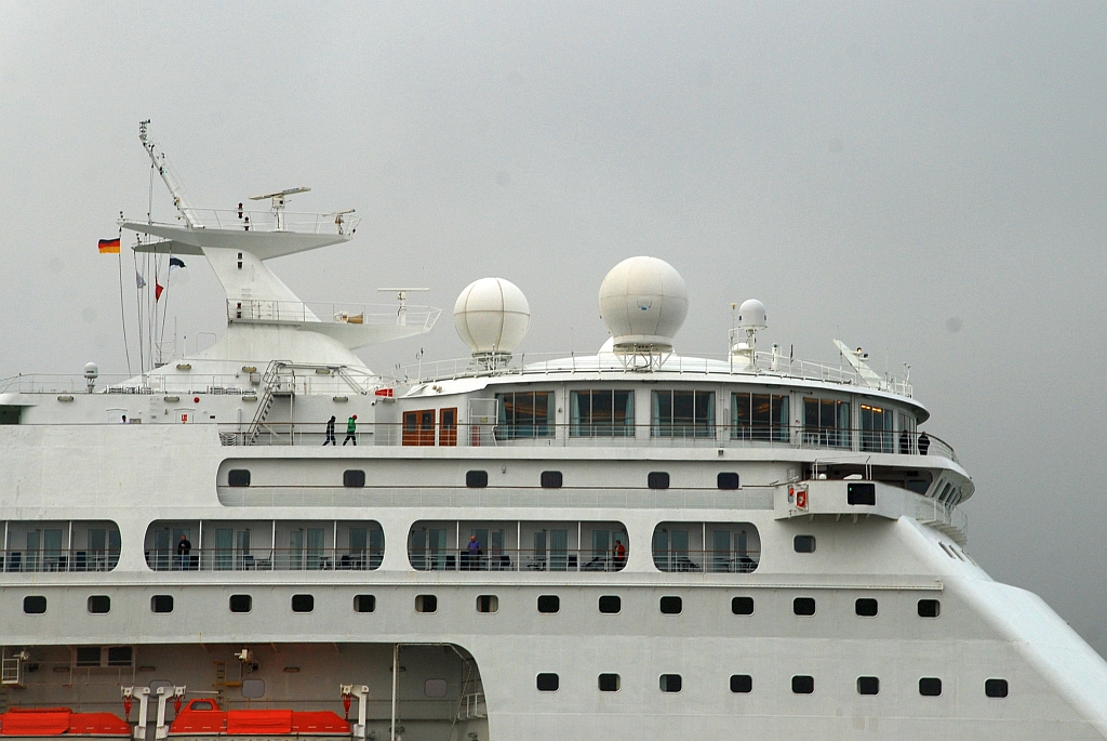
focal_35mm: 142
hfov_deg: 14.4
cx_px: 554
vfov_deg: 9.7
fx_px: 4386
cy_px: 370
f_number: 10
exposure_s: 1/250
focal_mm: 95
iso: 200
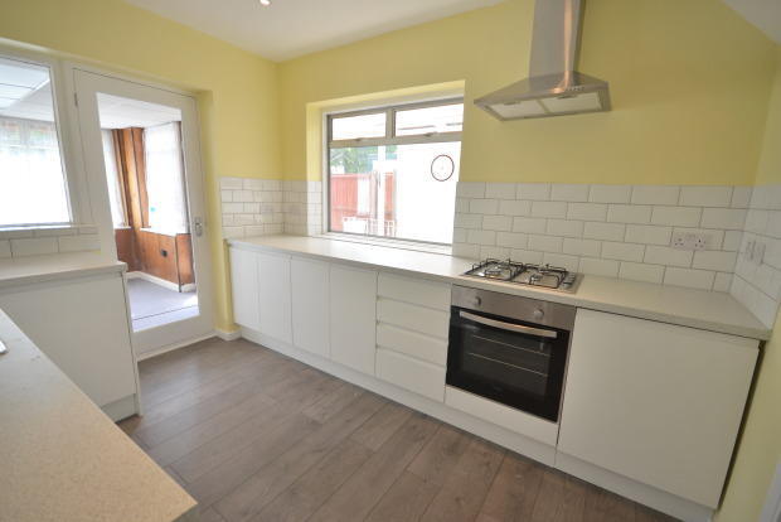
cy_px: 261
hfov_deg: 100.4
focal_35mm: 15
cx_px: 390
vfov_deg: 77.4
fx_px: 326
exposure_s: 1/125
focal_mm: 10
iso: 400
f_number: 5.6
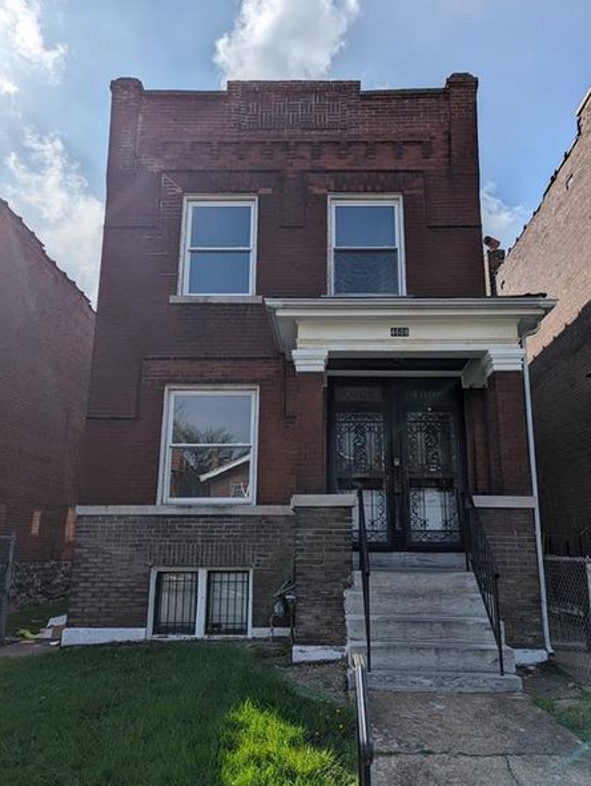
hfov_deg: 51.4
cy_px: 374
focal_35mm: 27
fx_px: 613
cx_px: 317
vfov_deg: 65.2
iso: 42
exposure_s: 1/9434
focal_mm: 6.81
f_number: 1.85
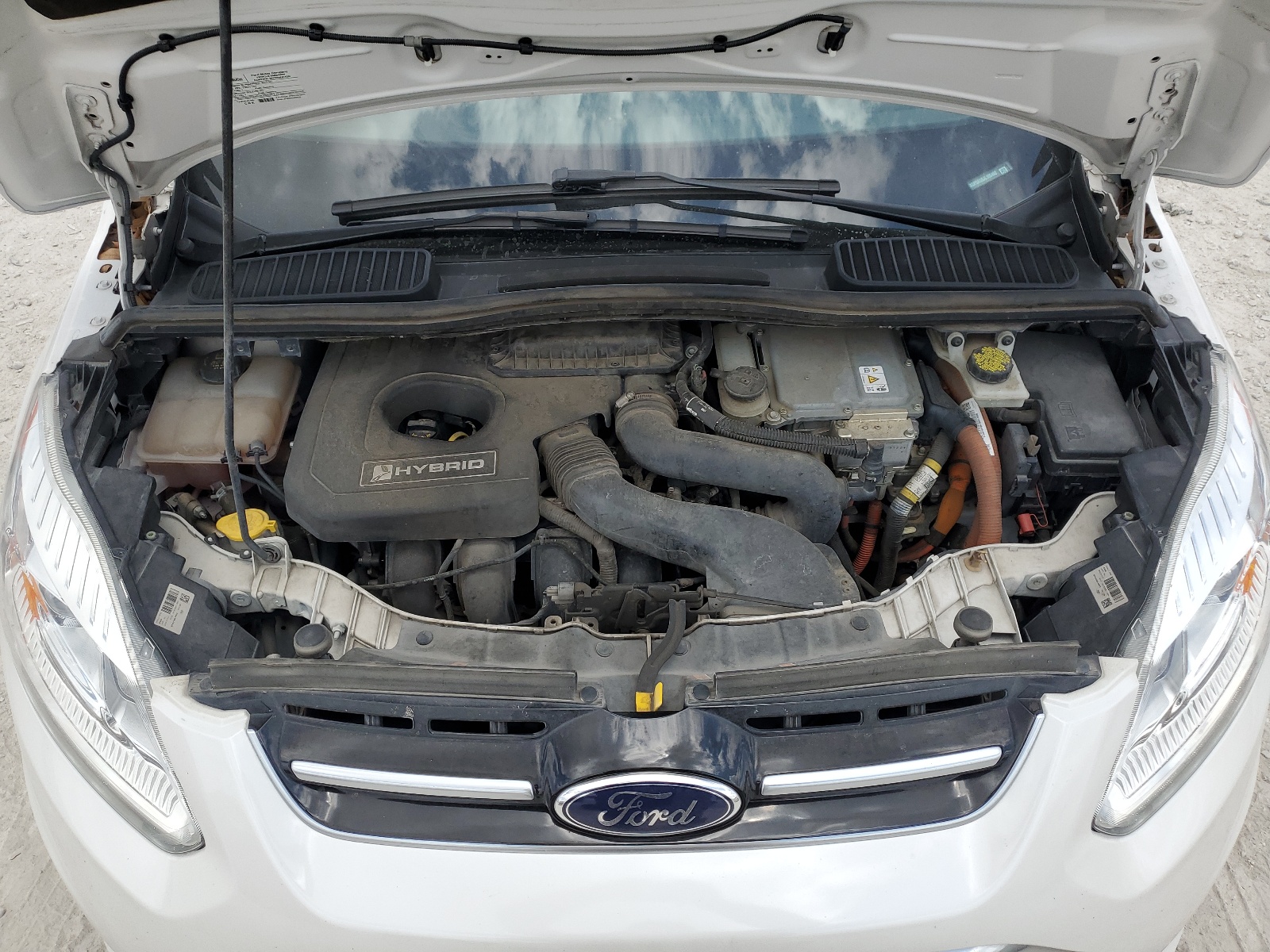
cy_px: 476
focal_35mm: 26
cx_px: 635
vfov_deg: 53.1
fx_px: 954
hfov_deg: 67.3
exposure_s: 1/2500
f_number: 1.5
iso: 50
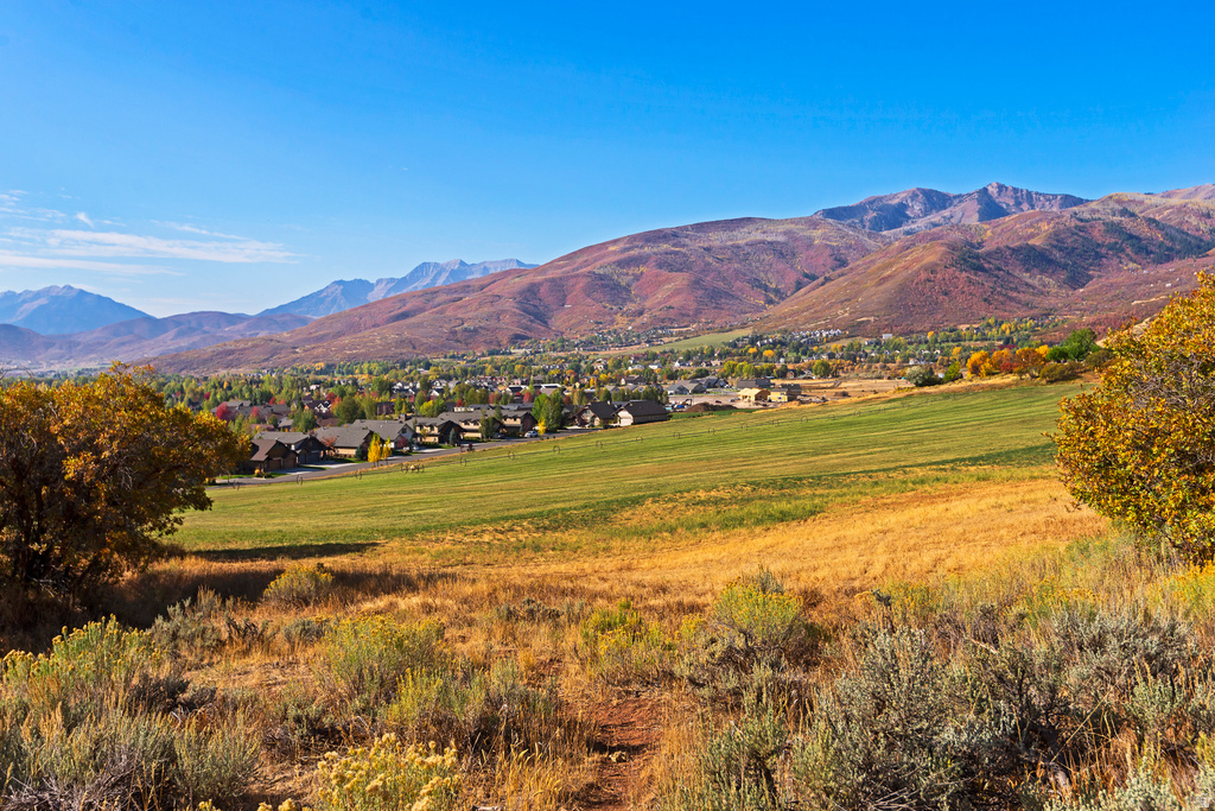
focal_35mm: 32
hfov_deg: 58.7
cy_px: 406
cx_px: 608
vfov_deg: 41.1
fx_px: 1080
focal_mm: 32
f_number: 6.3
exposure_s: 1/1600
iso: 320
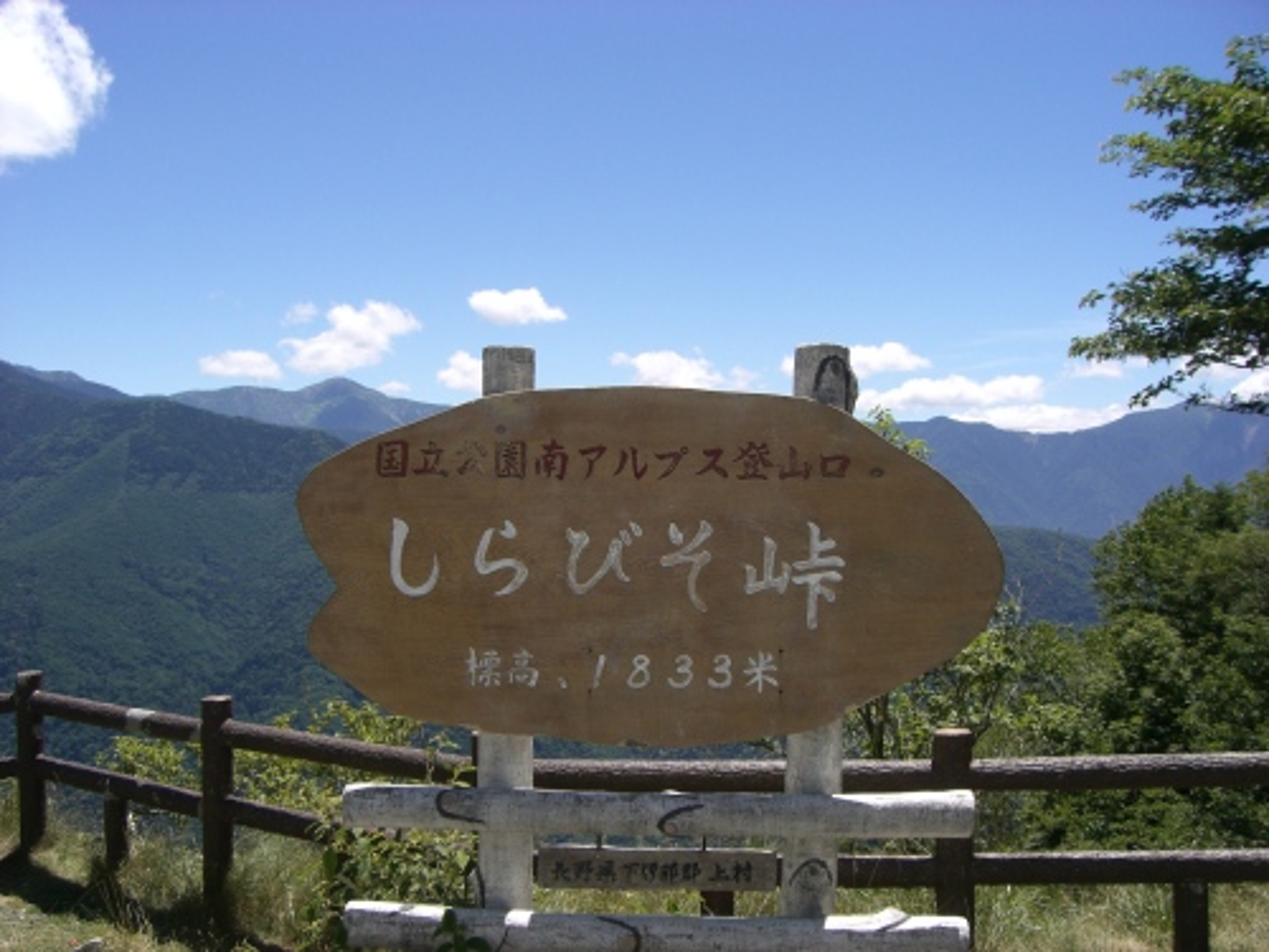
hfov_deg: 49.0
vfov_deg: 37.7
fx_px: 1393
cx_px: 634
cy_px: 476
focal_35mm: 38
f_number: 4.3
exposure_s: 1/500
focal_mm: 6.2
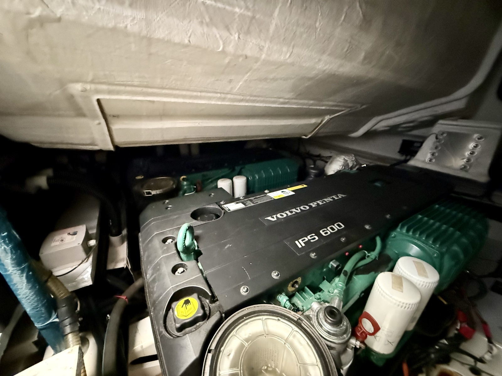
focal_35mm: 14
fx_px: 203
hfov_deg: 102.1
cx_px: 251
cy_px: 188
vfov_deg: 85.7
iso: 2500
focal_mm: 2.22
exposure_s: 1/30
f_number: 2.2
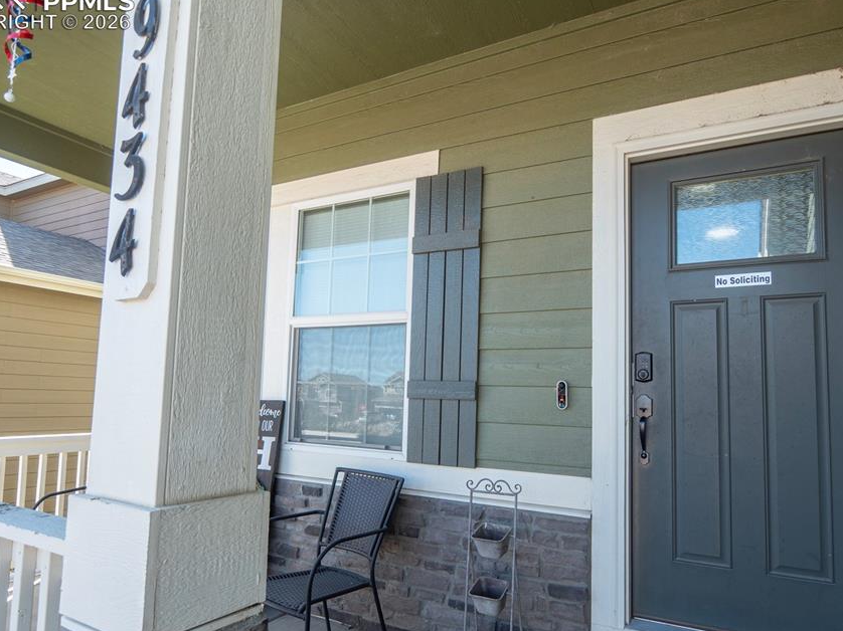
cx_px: 448
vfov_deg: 60.8
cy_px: 359
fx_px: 536
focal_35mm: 22
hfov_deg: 76.3
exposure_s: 1/125
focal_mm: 9
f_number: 4
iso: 100
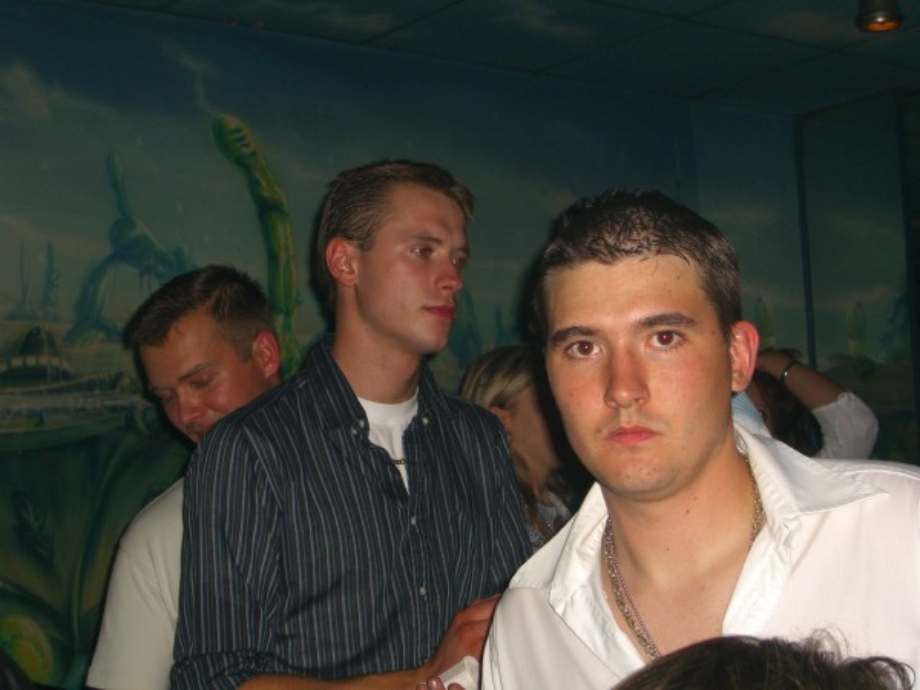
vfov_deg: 21.6
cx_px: 460
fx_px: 1807
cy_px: 345
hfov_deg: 28.6
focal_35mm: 68
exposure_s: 1/60
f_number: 4
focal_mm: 14.2
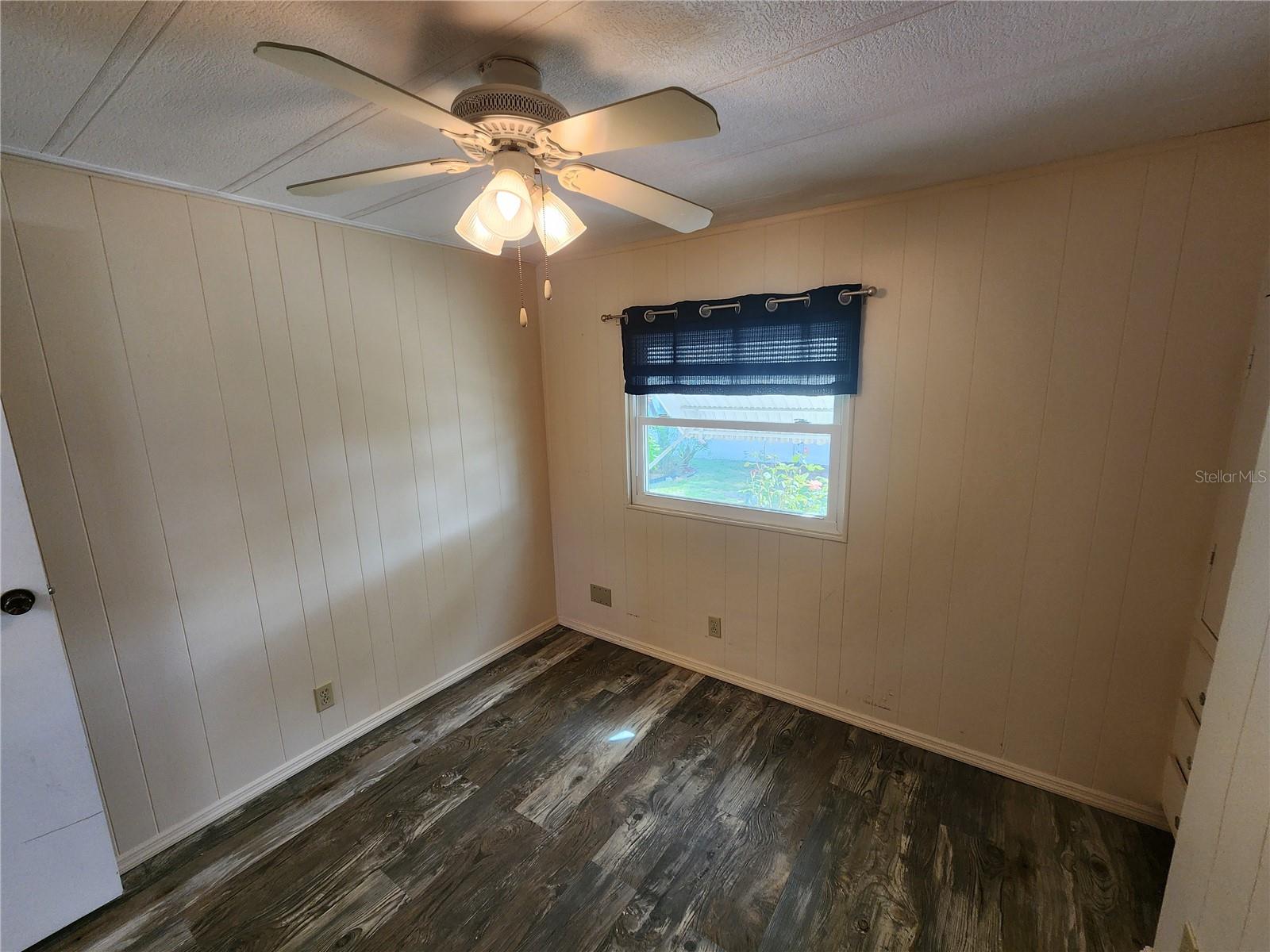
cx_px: 635
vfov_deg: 89.9
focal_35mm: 13
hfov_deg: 106.2
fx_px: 477
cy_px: 476
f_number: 2.2
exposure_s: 1/60
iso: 160
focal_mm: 2.2
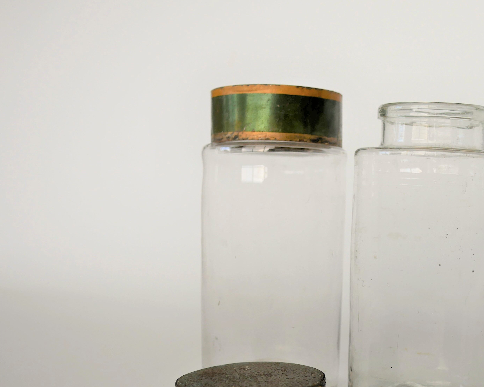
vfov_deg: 23.5
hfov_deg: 28.4
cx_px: 402
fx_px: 931
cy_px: 236
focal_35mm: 65
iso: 200
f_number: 2.5
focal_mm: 20
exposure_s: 1/250
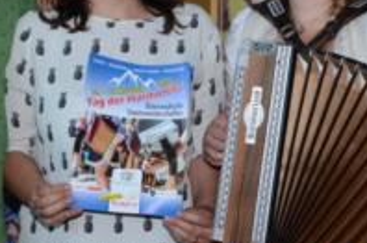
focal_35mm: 121
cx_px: 217
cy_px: 44
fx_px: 1231
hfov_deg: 17.0
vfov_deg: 11.2
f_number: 5.6
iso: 320
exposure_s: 1/60
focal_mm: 32
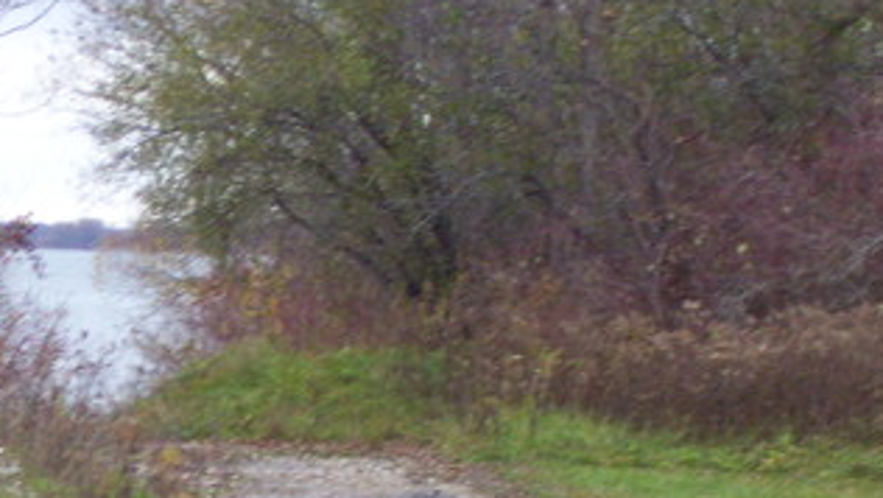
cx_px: 123
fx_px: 5223
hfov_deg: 9.6
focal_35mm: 223
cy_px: 464
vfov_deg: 5.4
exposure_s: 1/250
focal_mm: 18
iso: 320
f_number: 4.6
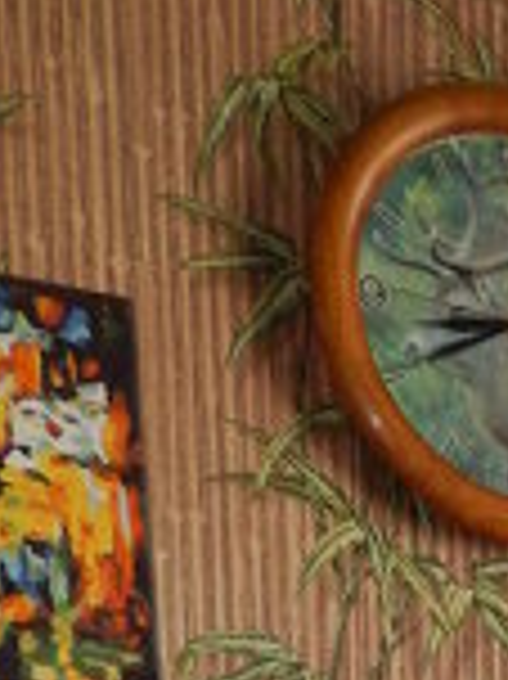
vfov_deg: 12.3
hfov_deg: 10.6
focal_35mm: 122
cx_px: 1178
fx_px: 2391
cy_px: 1711
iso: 200
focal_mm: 4
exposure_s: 1/30
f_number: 3
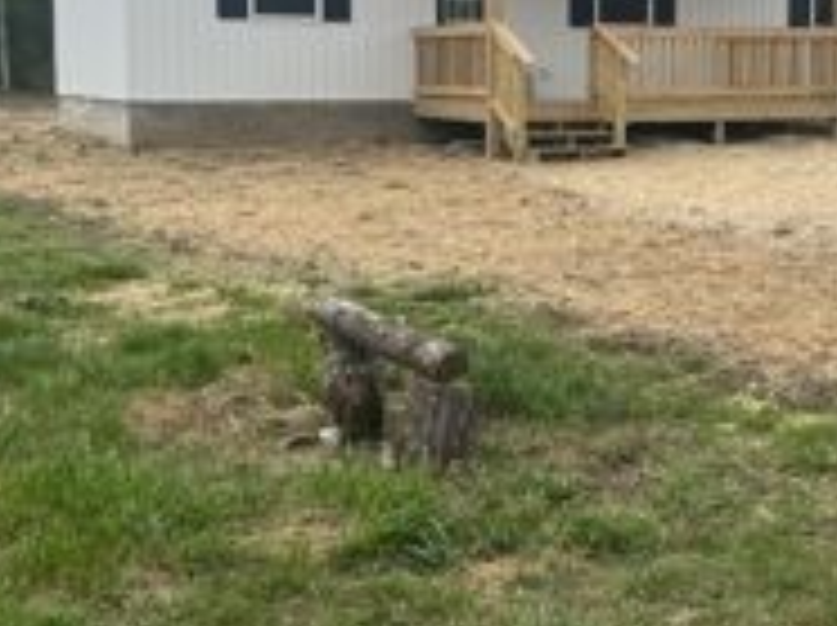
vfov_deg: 25.8
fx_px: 1352
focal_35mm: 56
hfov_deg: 34.2
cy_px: 185
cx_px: 518
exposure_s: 1/1186
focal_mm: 5.1
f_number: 1.6
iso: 50
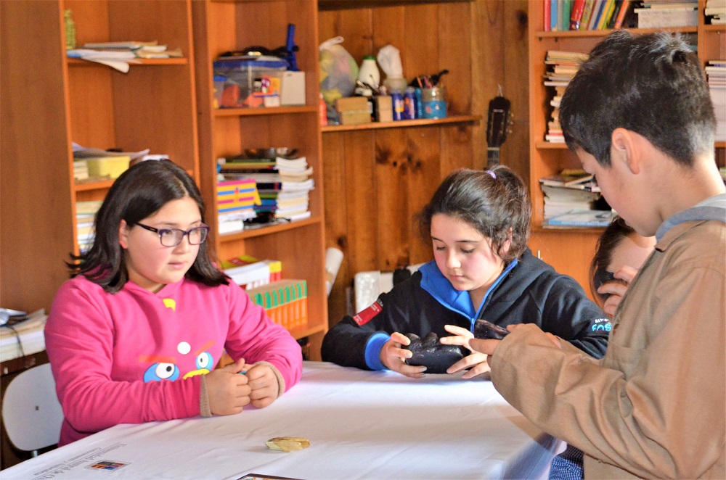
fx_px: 1268
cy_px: 240
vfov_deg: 21.5
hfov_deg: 32.0
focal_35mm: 63
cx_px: 363
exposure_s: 1/60
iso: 2500
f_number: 5.3
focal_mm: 42
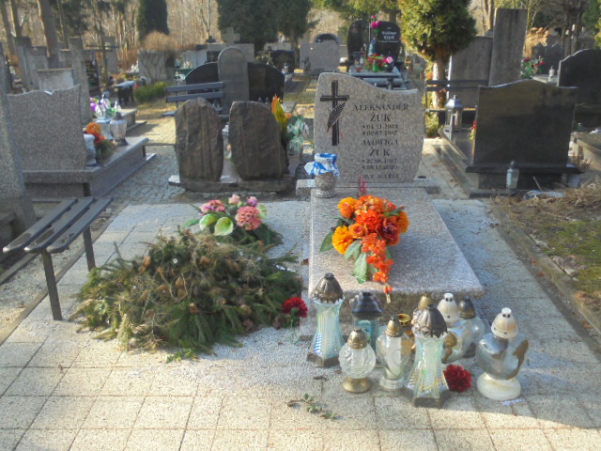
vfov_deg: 41.8
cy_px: 226
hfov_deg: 54.0
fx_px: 590
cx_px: 300
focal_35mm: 34
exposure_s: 1/160
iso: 100
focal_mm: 6.1
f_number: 4
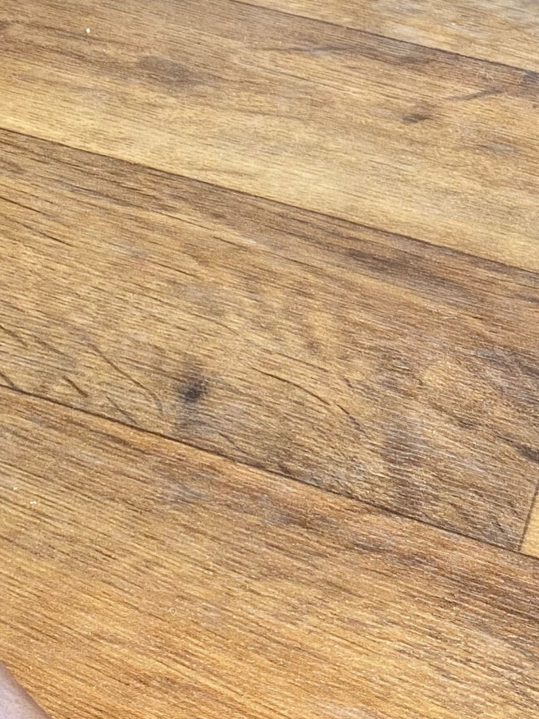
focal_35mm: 76
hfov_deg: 19.4
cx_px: 207
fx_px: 1578
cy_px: 93
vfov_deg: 25.0
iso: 160
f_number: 1.8
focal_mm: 4.25
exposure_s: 1/50
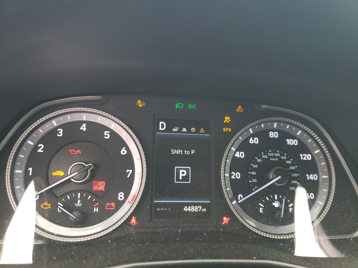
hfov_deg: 67.3
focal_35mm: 26
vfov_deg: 53.1
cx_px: 179
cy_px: 134
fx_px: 269
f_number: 1.5
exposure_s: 1/60.2
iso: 71
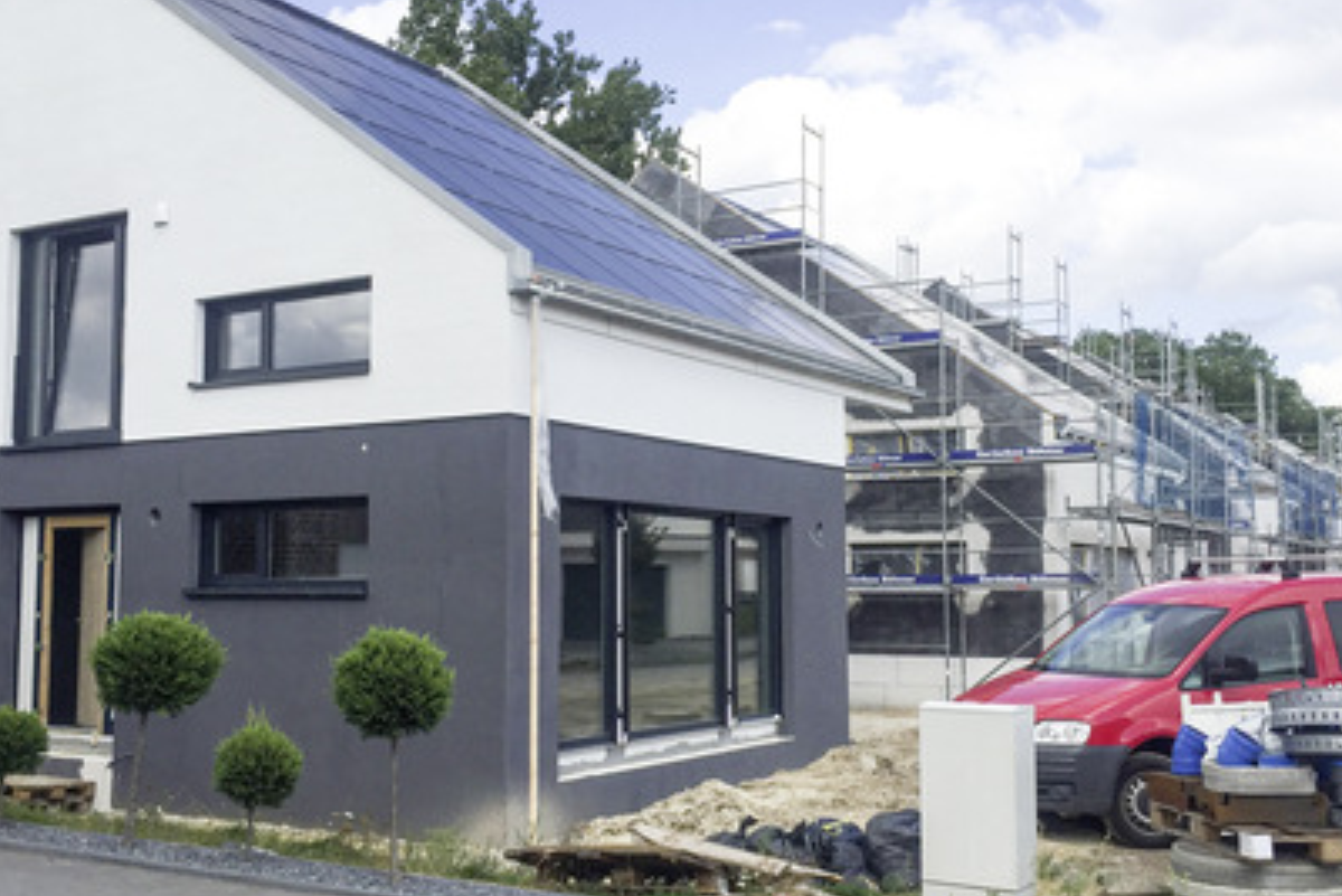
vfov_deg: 33.4
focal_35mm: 40
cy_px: 460
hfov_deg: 48.4
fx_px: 1492
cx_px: 666
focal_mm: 4.15
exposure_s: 1/1883
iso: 32
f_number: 2.2
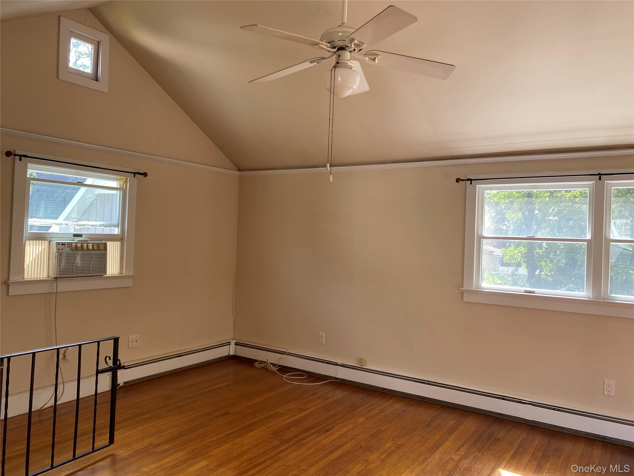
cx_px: 317
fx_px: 476
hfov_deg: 67.3
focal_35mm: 26
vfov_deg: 53.1
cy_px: 238
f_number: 1.8
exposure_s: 1/122
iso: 64
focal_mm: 4.25
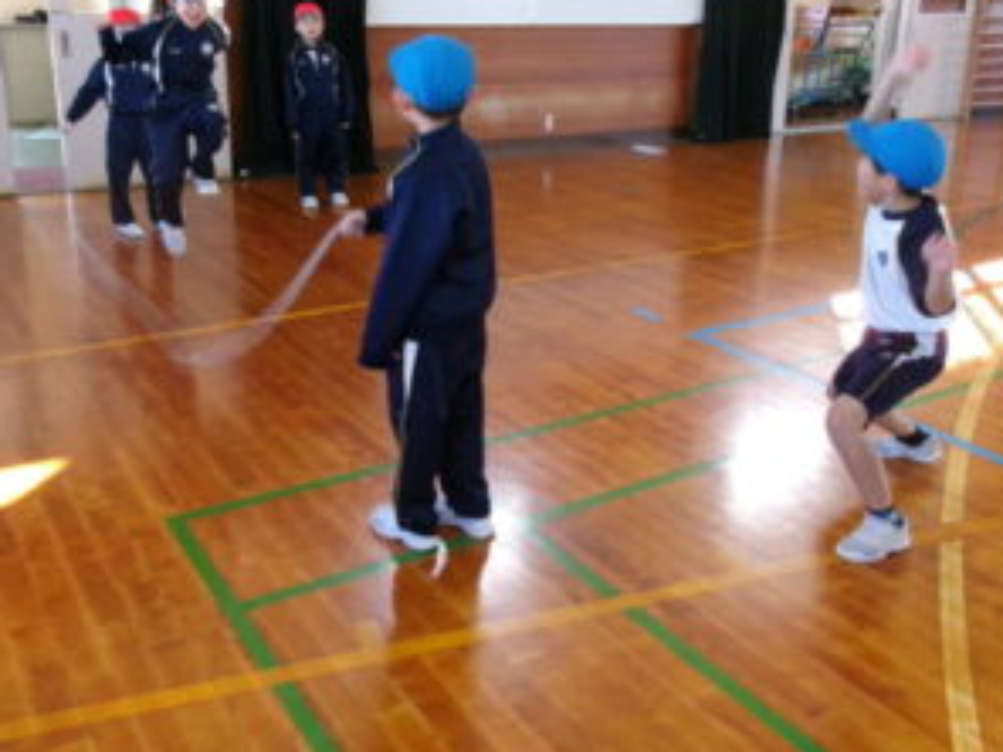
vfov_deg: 40.6
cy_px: 312
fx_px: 1014
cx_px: 488
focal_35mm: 35
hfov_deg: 52.6
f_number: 3.9
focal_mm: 5.1
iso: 619
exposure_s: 1/125
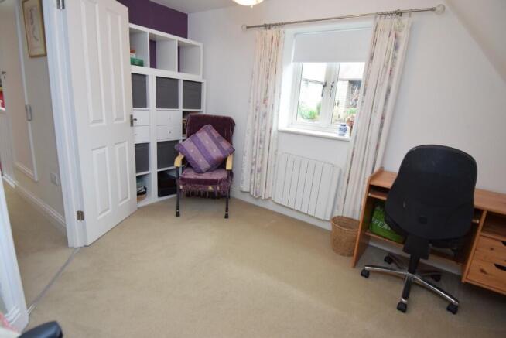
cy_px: 169
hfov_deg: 90.0
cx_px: 253
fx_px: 253
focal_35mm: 18
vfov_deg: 67.5
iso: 800
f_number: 4
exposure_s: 1/60
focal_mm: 12
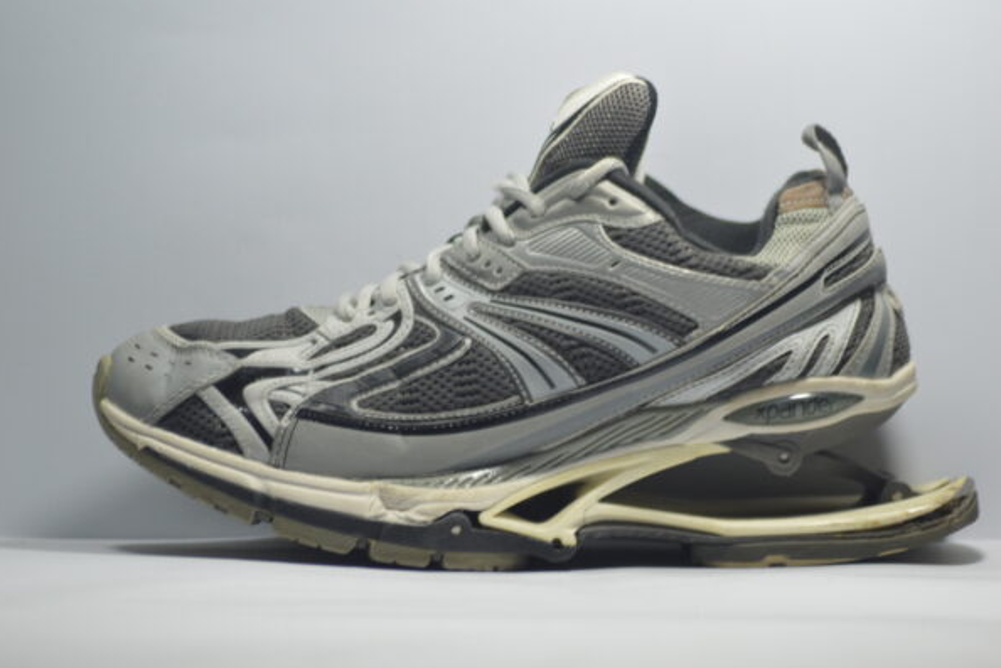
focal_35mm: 205
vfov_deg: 6.7
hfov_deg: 10.1
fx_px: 5686
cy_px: 335
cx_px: 497
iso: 640
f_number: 4.2
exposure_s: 1/125
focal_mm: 135
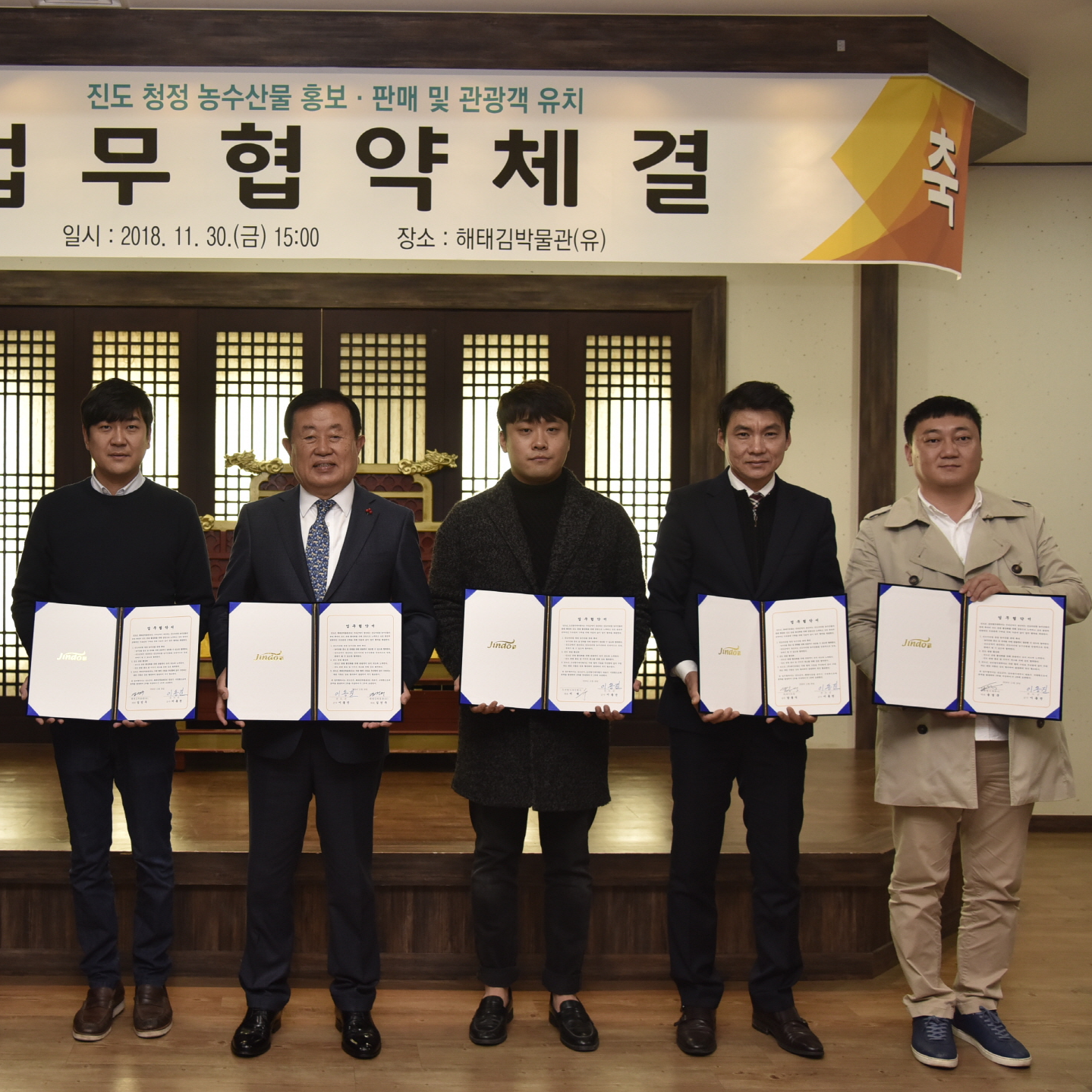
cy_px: 538
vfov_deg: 42.8
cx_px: 316
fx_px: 1392
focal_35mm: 39
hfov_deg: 41.9
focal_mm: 30
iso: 1000
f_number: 4
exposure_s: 1/125
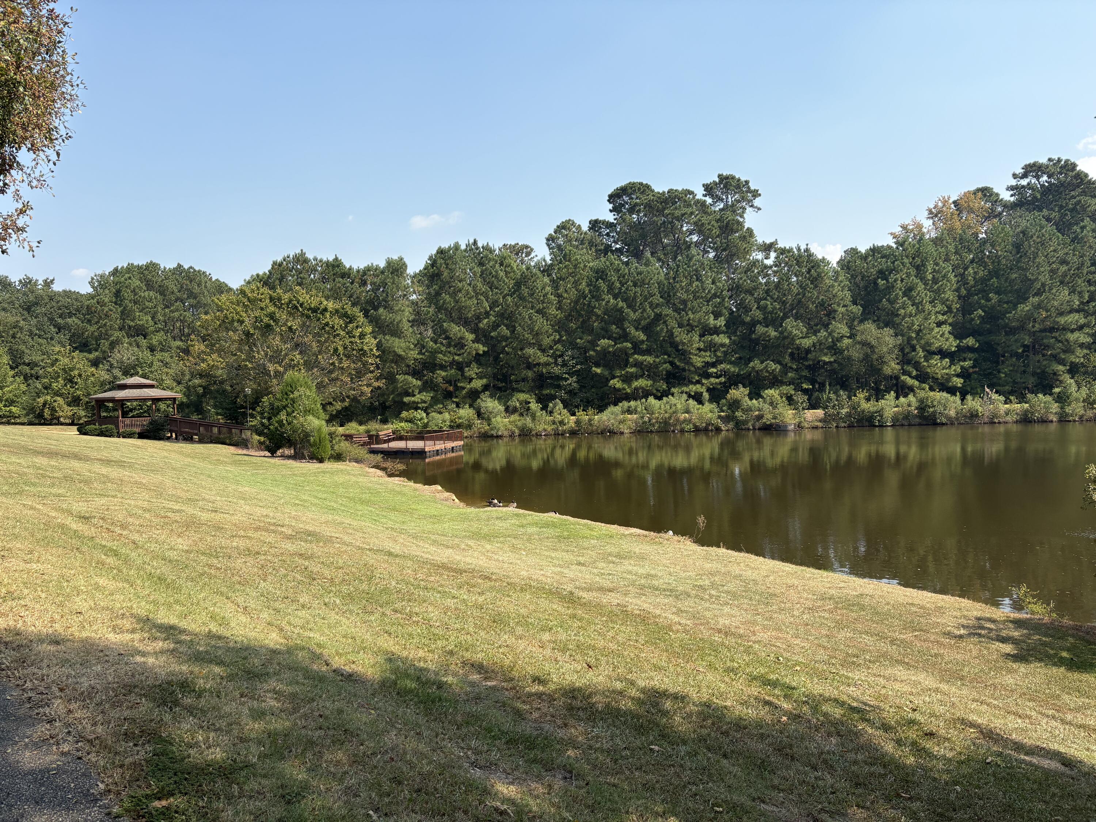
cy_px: 411
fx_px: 823
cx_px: 548
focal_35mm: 26
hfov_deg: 67.3
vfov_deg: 53.1
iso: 50
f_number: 1.6
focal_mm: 5.96
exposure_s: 1/2451
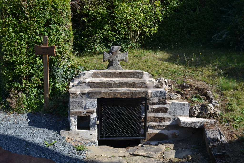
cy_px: 82
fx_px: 305
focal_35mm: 45
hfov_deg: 43.6
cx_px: 122
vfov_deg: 29.9
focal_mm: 30
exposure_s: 1/200
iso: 100
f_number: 7.1
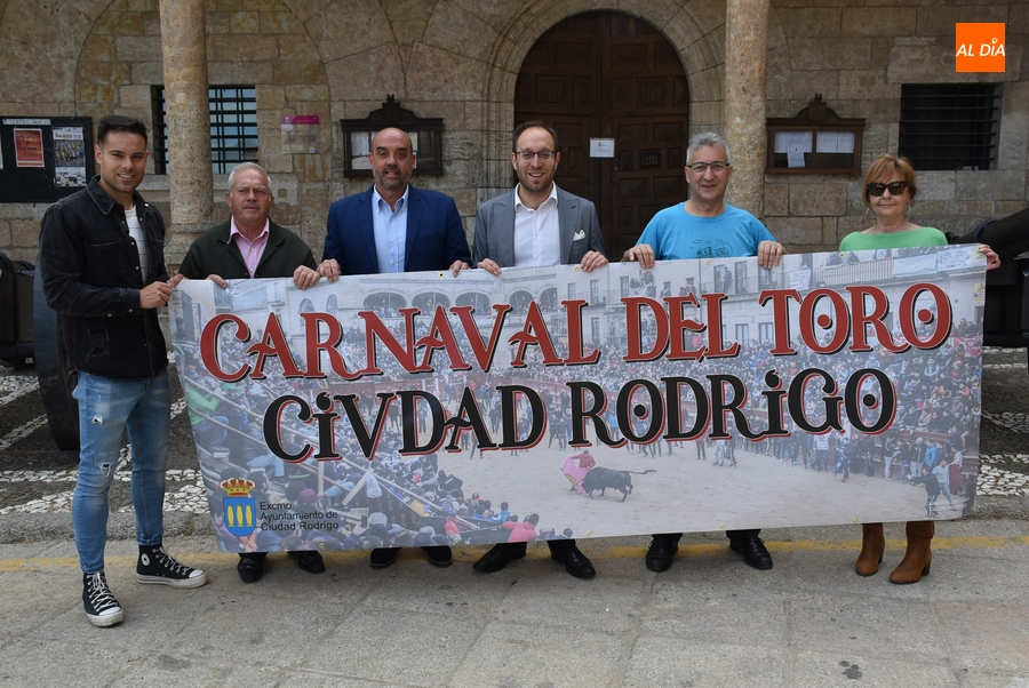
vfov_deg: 38.4
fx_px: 987
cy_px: 344
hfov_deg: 55.1
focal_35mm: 34
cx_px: 514
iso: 360
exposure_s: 1/250
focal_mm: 23
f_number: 8
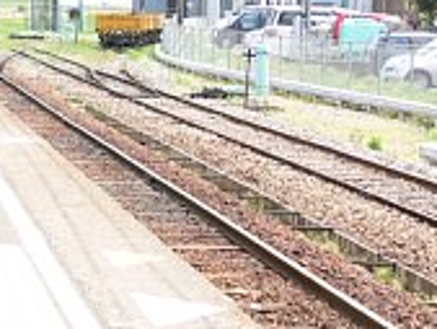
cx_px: -78
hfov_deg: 14.9
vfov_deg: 11.5
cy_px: 18
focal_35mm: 128
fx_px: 1617
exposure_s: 1/100
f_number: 5
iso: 80
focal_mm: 11.5
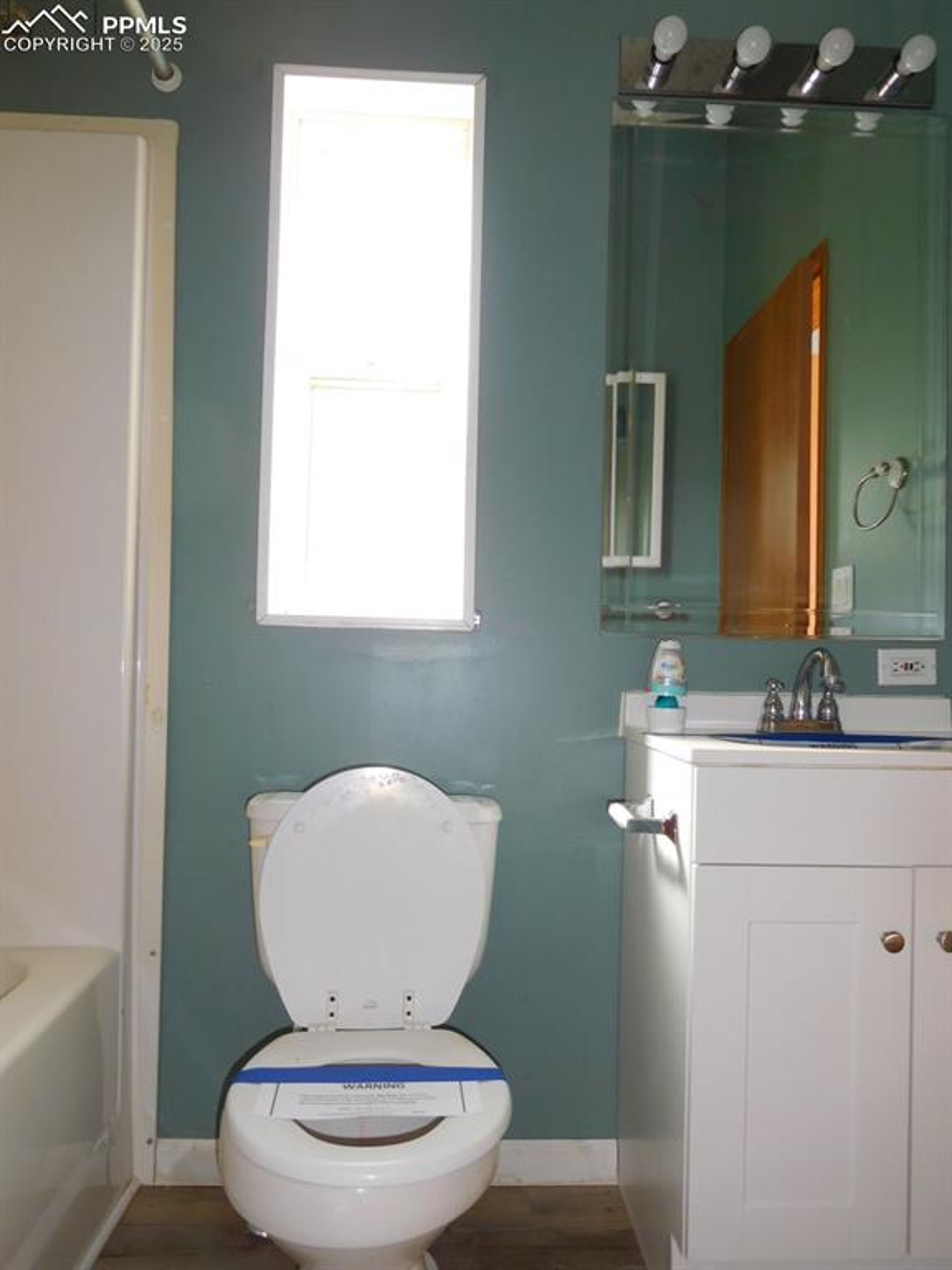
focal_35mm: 25
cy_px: 635
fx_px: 917
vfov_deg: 69.4
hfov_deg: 54.9
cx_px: 476
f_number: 3.4
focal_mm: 4.5
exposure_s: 1/40
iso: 125
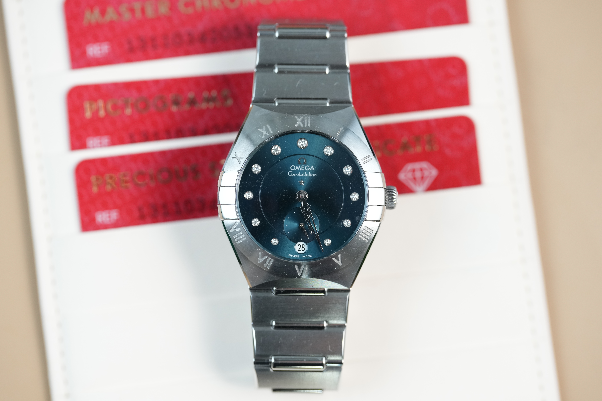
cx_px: 301
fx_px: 1672
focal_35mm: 100
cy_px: 200
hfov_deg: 20.4
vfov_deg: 13.7
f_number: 4
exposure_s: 1/30
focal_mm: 100
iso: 1250
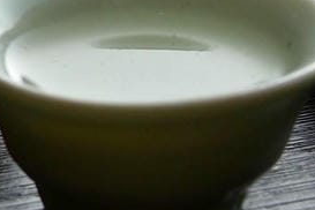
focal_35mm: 540
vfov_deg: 2.5
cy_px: 28
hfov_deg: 3.8
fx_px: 4725
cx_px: -229
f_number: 6.3
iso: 100
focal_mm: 60
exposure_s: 1/200
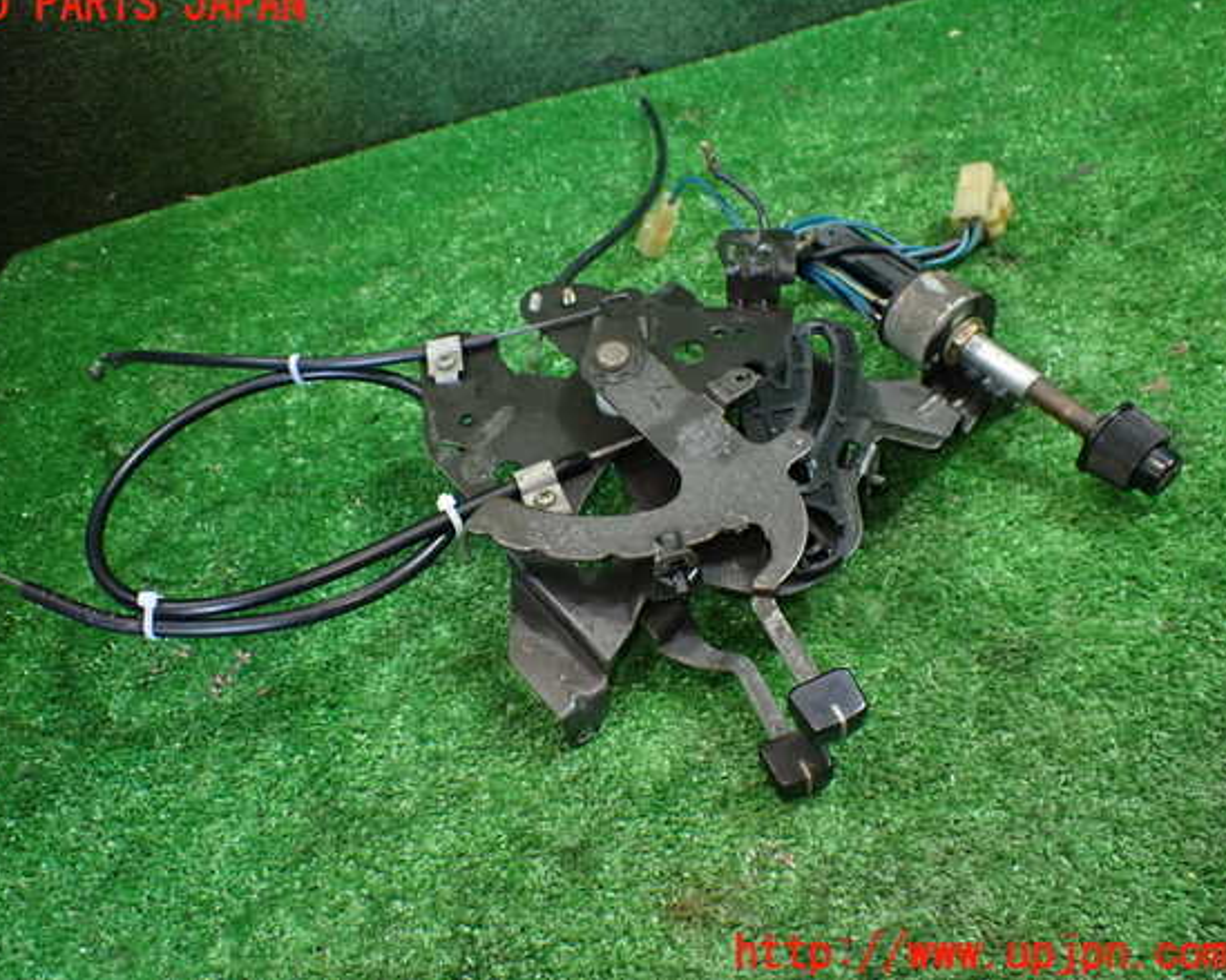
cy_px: 480
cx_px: 569
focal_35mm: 32
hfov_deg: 55.6
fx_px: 1161
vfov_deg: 45.8
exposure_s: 1/80
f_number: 2.3
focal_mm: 5.4
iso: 800
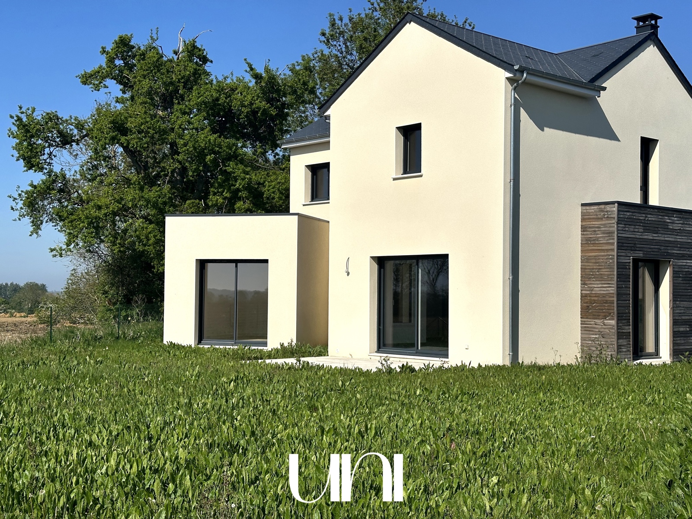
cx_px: 346
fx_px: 960
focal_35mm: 48
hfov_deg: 39.7
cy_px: 260
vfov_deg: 30.3
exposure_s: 1/8929
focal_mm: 6.86
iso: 64
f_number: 1.78
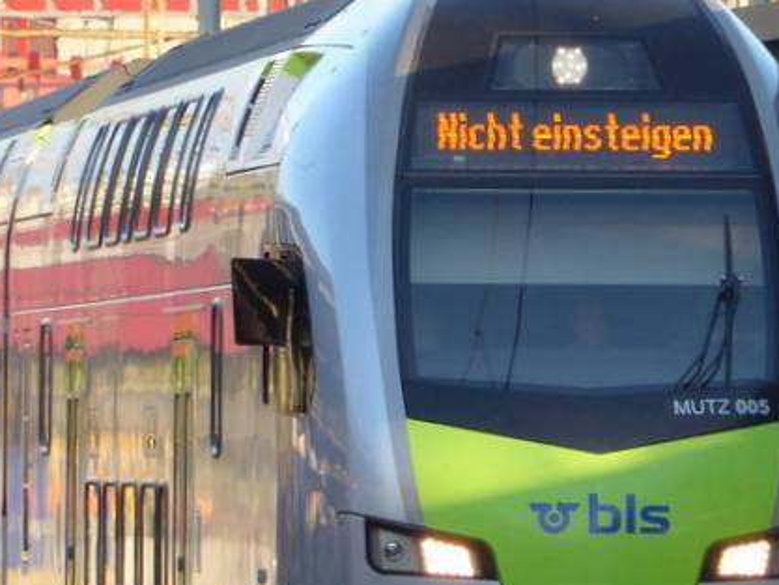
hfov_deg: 2.4
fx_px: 18256
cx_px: 439
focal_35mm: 811
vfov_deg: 1.8
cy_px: 318
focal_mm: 50.5
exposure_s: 1/80
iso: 160
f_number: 5.7
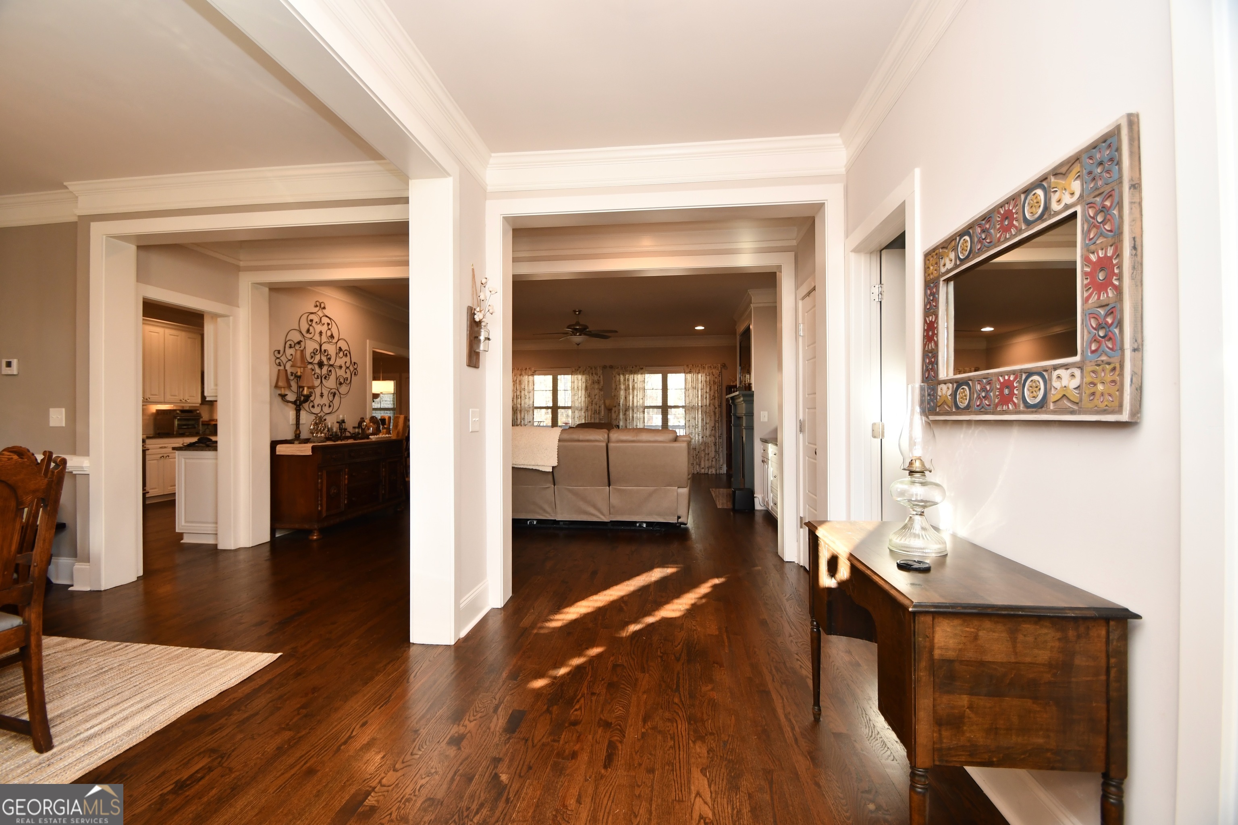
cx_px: 619
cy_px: 412
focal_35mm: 15
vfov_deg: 77.3
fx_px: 516
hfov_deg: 100.4
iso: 450
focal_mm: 10
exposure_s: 1/60
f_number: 4
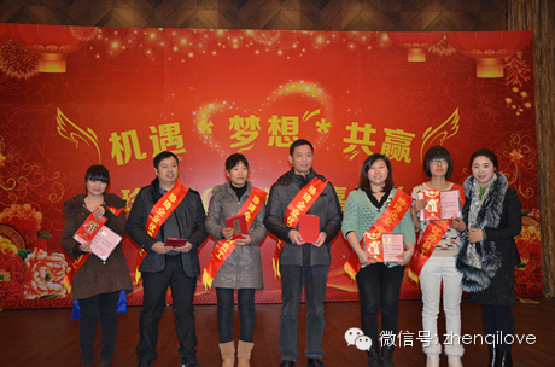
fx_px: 577
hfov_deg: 51.4
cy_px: 184
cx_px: 278
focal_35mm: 38
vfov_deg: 35.3
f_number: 4
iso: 800
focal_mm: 25
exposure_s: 1/60
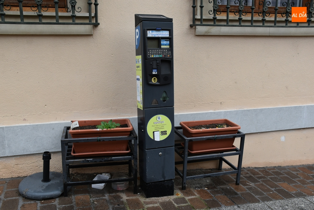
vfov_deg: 38.4
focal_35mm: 34
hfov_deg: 55.1
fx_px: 301
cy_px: 105
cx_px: 157
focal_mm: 23
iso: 400
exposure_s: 1/200
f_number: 7.1
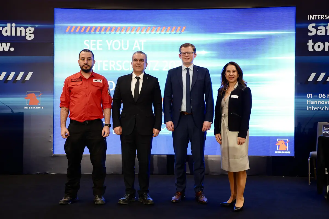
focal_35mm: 39
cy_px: 110
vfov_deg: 34.2
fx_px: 356
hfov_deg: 49.6
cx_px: 164
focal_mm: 39
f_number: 2.8
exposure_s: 1/200
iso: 1600
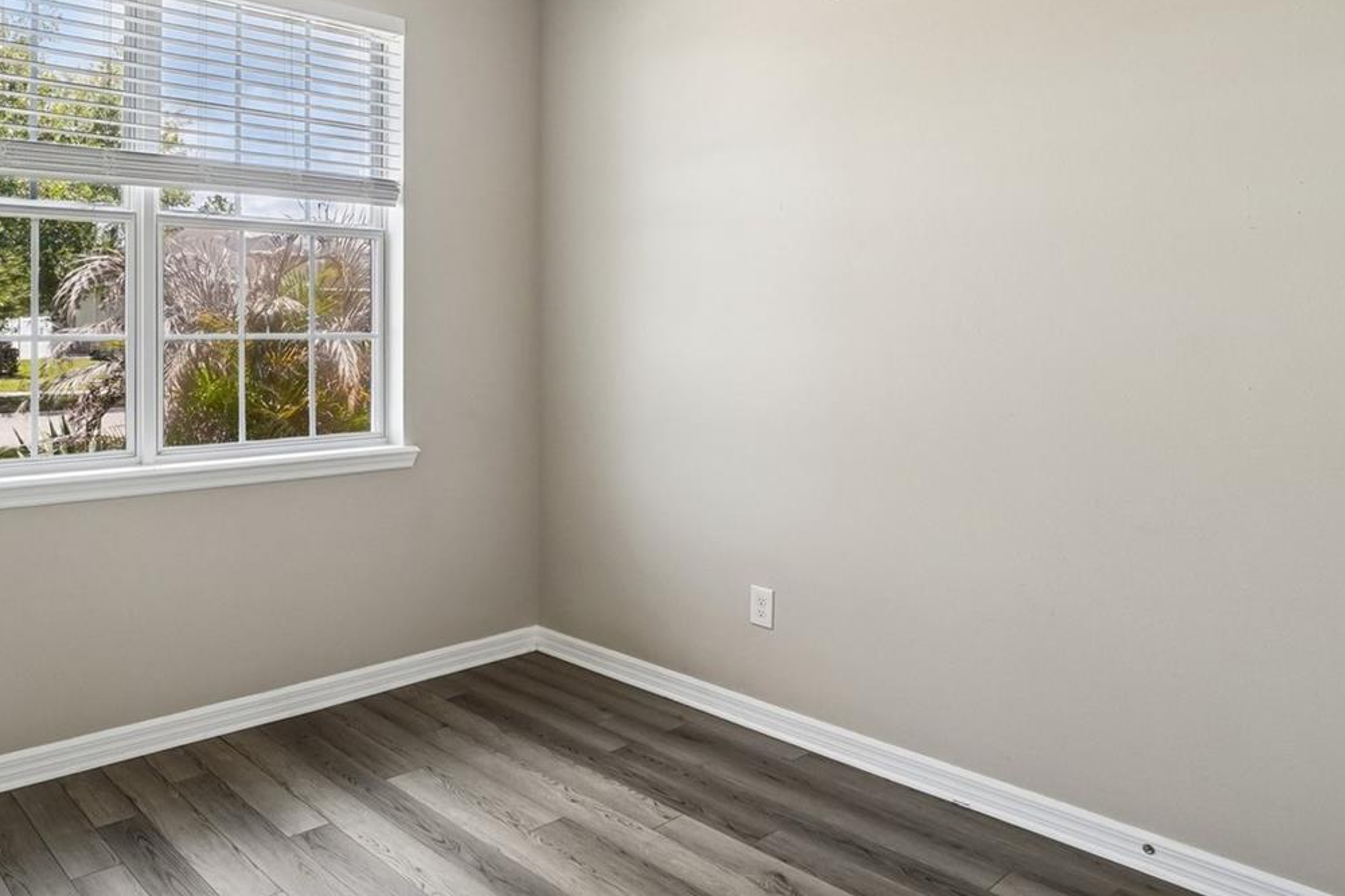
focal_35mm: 24
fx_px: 896
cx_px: 422
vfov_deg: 52.6
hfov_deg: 71.1
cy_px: 343
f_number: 8
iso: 200
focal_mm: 10
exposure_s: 1/30
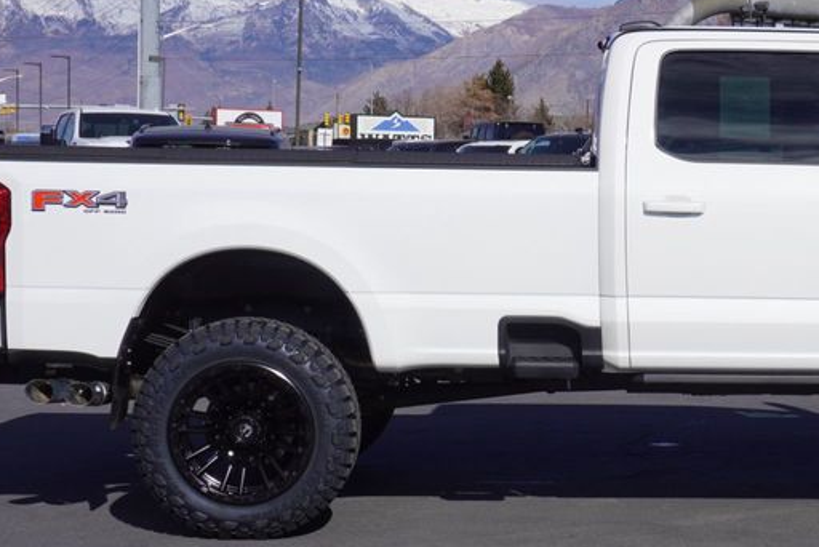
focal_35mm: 87
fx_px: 1980
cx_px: 691
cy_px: 326
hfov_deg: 22.9
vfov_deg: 15.7
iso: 100
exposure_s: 1/320
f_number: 11
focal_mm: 29
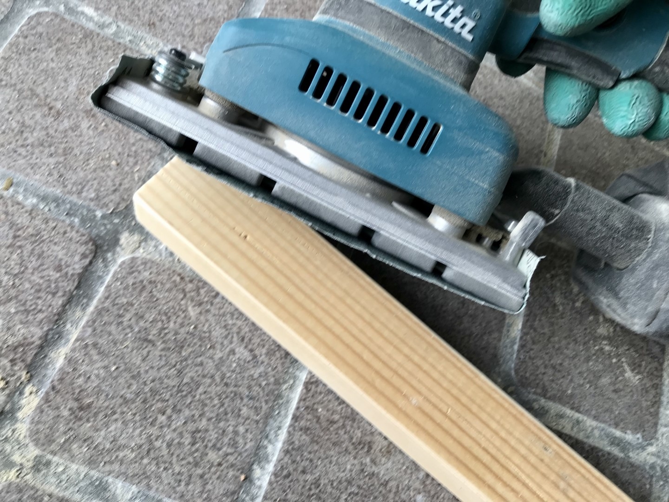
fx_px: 541
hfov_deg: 63.4
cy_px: 251
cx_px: 334
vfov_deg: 49.7
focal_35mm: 28
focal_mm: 4
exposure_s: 1/60
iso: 25
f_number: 1.8
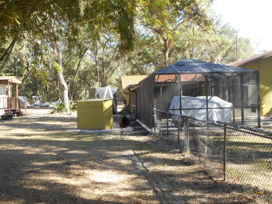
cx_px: 136
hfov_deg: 42.9
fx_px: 346
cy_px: 102
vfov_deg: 32.9
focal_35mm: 44
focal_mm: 7.9
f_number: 4.7
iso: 80
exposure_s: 1/50
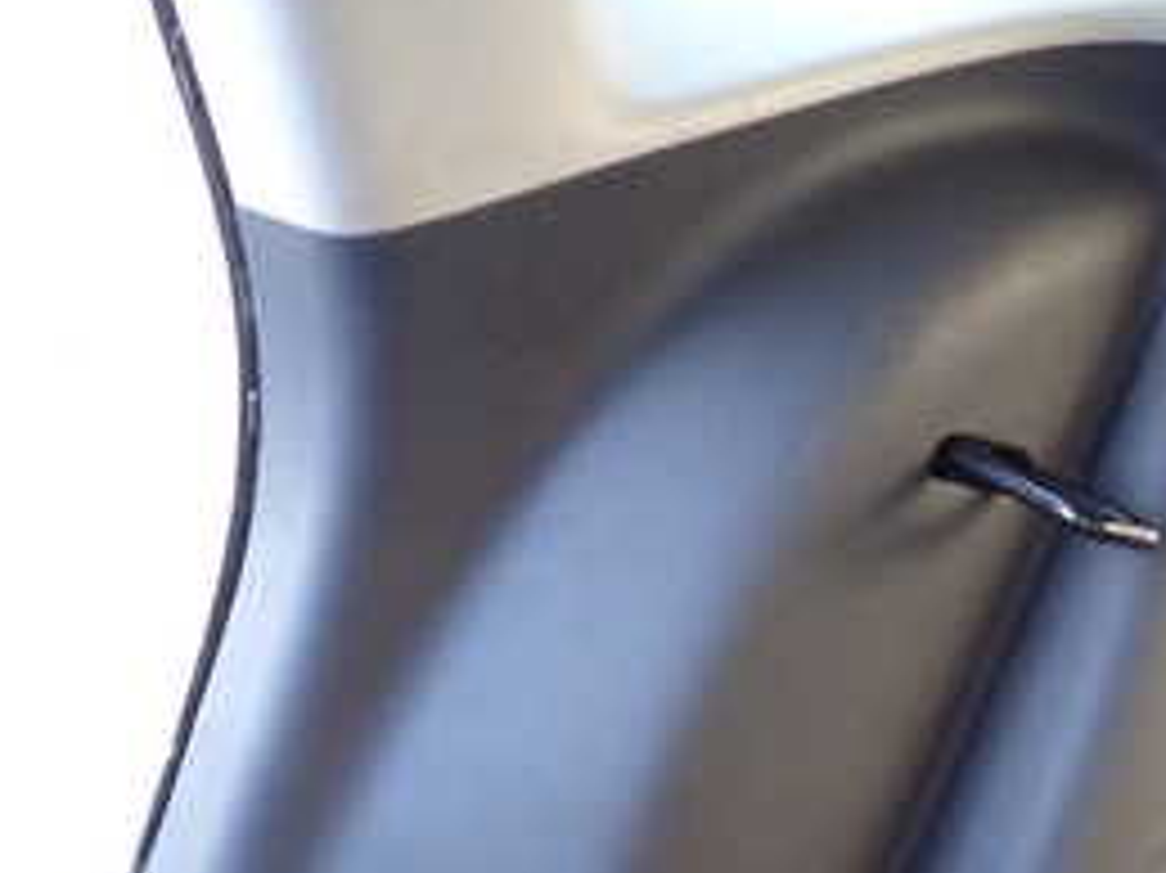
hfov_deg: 32.5
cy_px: 878
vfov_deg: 24.1
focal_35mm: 58
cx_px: 900
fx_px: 1953
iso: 200
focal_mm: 4.5
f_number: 2
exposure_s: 1/30
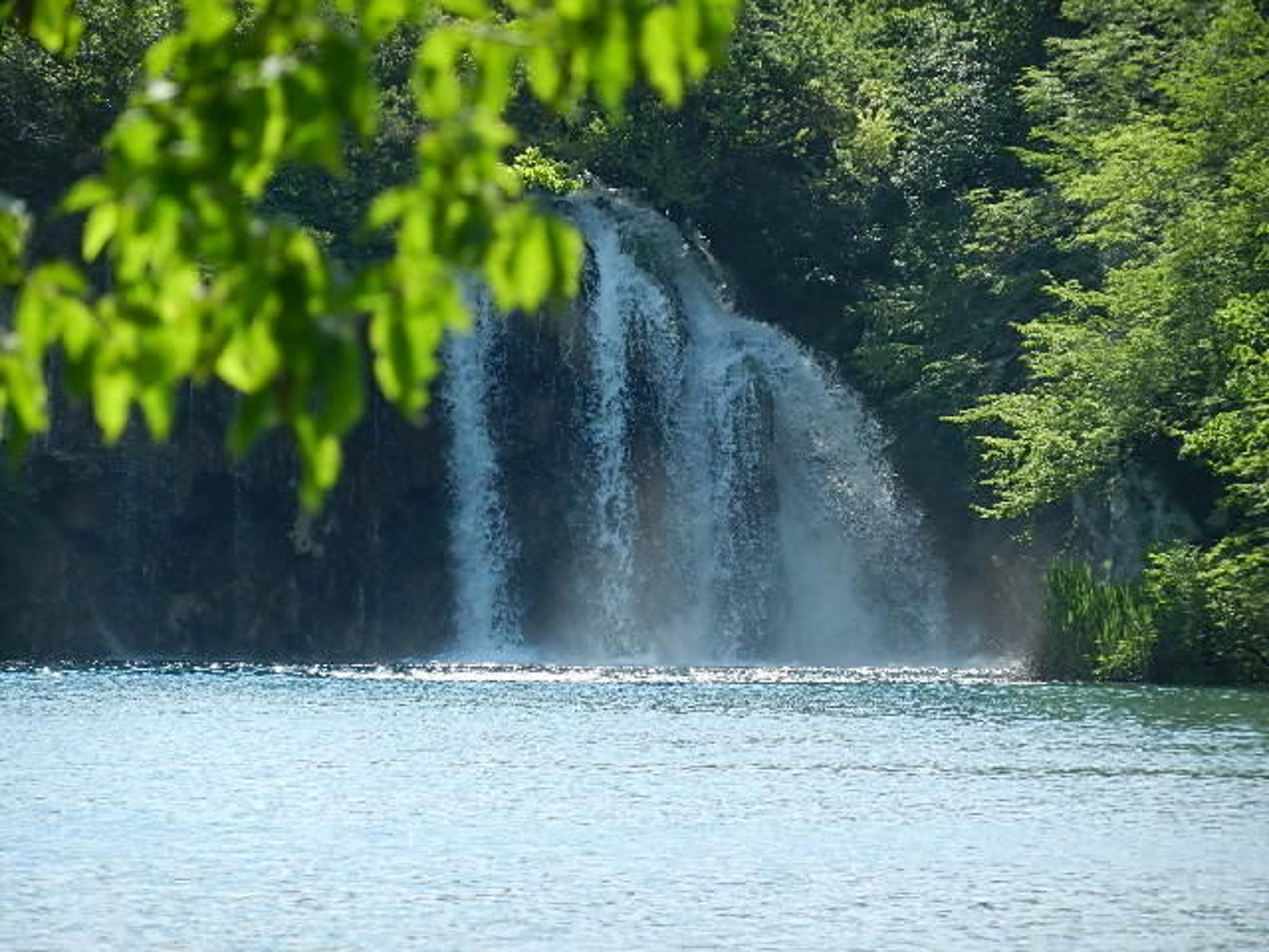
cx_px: 634
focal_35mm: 338
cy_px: 476
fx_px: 12391
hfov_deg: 5.9
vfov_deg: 4.4
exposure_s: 1/400
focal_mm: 60.8
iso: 160
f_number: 5.3
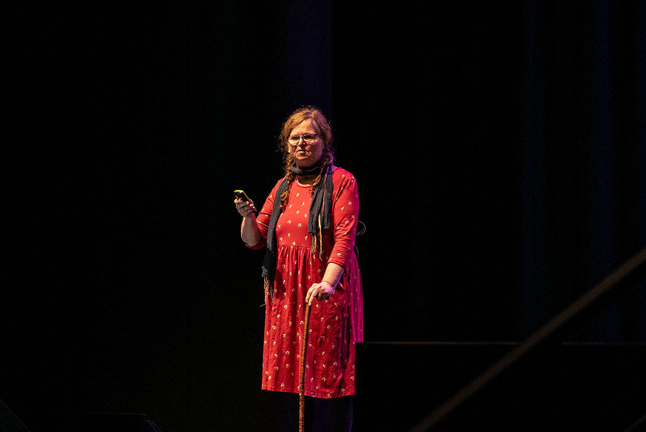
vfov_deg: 8.7
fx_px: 2837
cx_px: 278
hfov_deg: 13.0
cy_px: 244
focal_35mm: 158
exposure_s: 1/100
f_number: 5.6
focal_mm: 121
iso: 3200
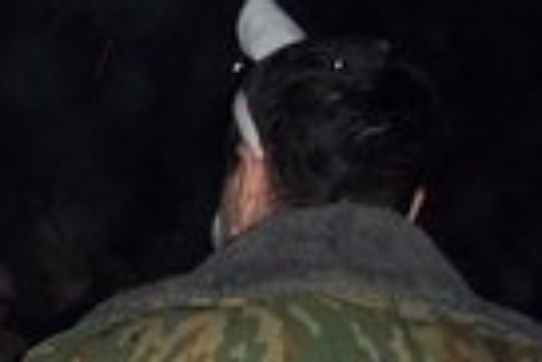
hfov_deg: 17.3
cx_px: -195
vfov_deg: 12.3
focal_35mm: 110
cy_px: 382
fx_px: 1658
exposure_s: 1/30
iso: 80
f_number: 3.1
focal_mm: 6.5
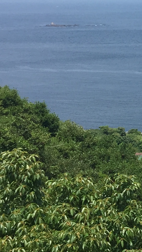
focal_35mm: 107
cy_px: 62
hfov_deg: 9.9
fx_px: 716
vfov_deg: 19.8
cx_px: 341
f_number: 2.2
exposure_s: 1/1582
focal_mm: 4.15
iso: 32
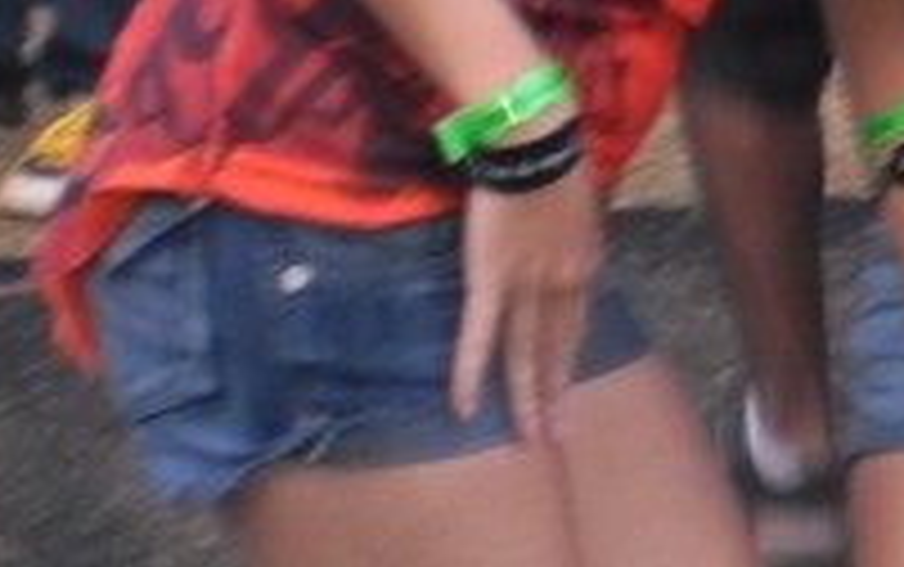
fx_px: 3748
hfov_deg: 13.1
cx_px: 1282
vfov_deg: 8.5
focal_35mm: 152
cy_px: -274
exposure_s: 1/30
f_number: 3.1
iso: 125
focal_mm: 6.3
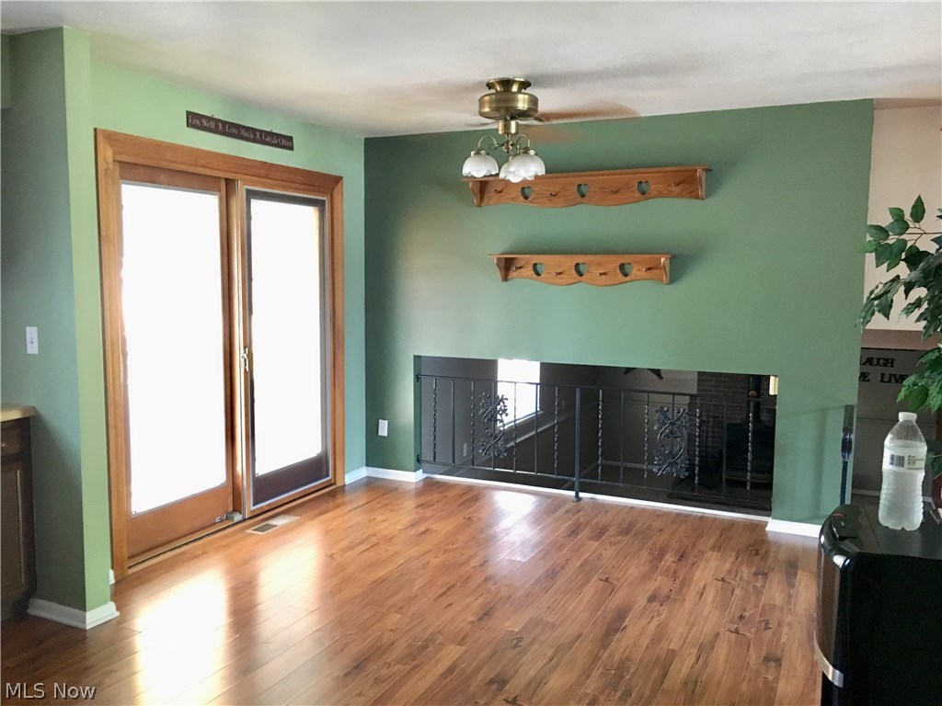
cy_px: 353
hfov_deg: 61.7
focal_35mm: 29
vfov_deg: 48.2
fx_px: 789
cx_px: 471
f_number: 2.2
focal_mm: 4.15
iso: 250
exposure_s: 1/15
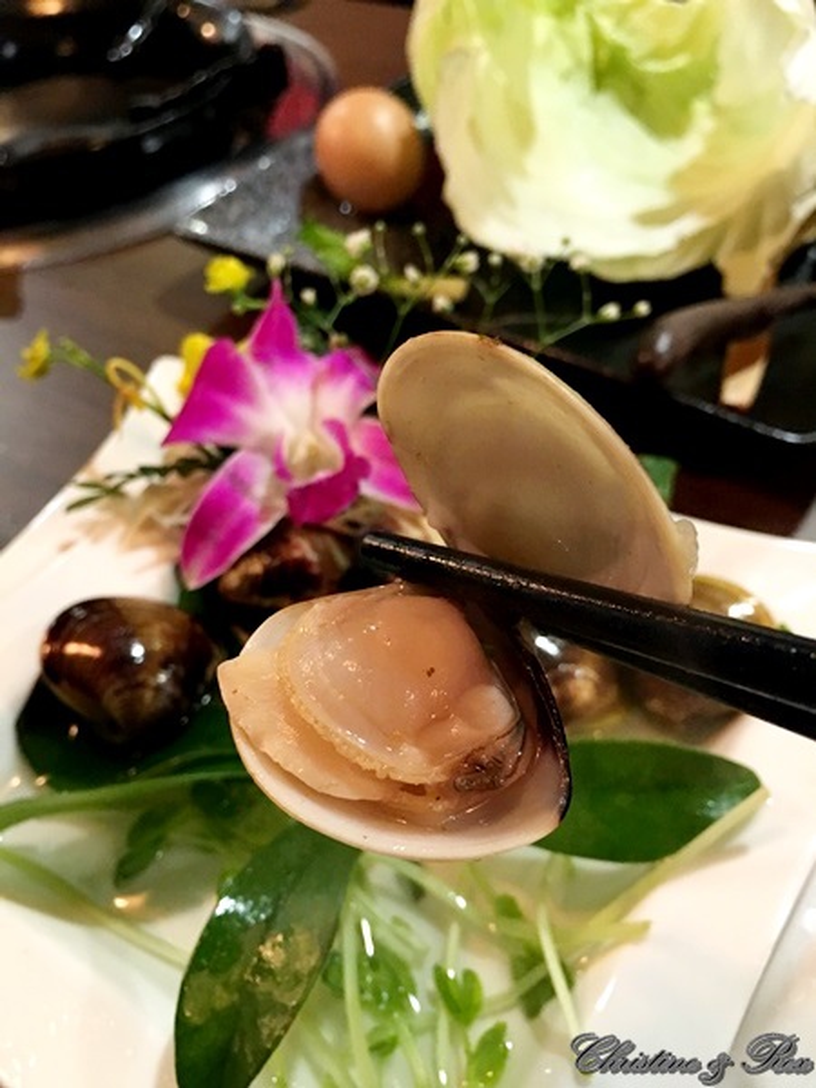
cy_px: 544
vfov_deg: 61.7
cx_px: 408
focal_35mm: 29
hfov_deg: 48.2
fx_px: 911
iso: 250
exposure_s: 1/30
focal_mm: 4.15
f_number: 2.2
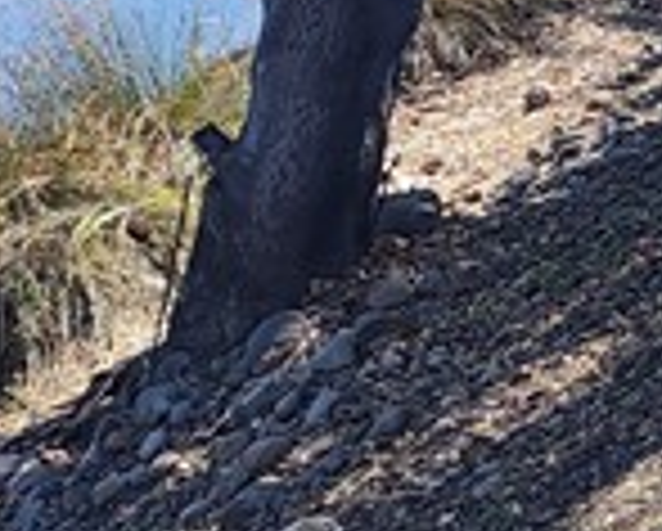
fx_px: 3061
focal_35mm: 156
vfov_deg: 9.8
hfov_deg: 11.0
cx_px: 1410
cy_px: -72
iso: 12
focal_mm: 6.4
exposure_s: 1/237
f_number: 1.8
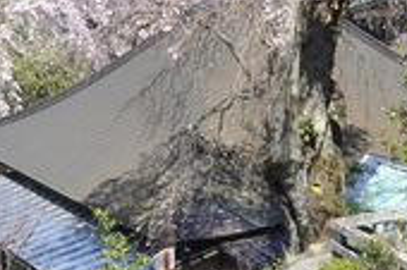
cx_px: 115
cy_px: -88
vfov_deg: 14.8
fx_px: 994
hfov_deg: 23.0
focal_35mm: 88
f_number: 10
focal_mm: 20
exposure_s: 1/160
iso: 200
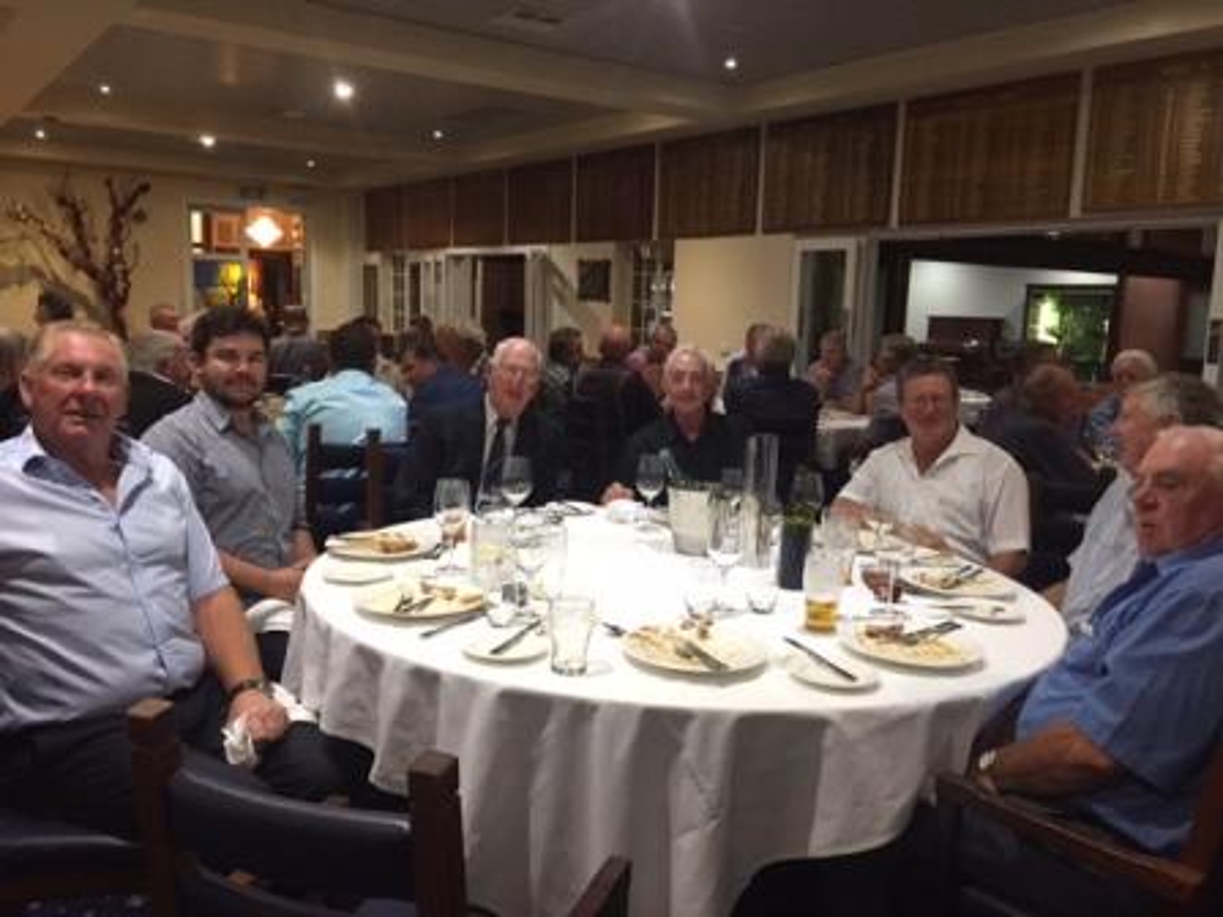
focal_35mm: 29
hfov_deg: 61.7
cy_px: 458
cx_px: 612
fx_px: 1025
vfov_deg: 48.2
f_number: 2.2
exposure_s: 1/33
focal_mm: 4.15
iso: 250
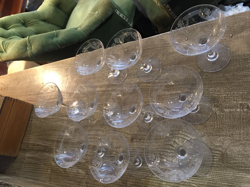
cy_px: 94
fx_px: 209
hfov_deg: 61.7
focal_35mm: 29
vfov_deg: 48.2
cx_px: 125
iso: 160
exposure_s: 1/33
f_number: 2.2
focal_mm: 4.15
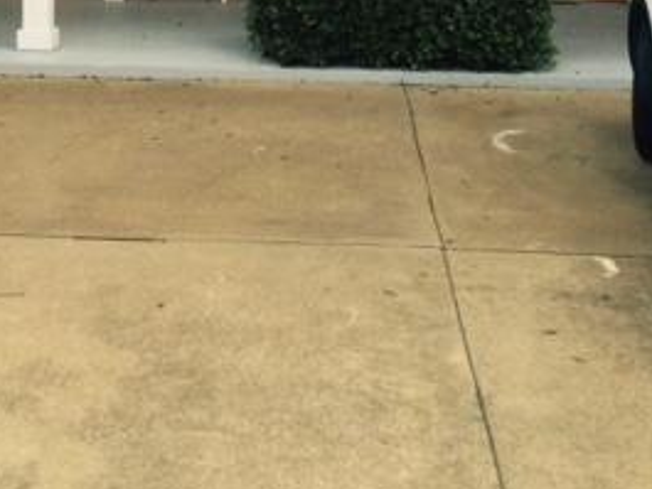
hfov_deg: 27.7
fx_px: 1319
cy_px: -86
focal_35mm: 70
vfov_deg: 19.8
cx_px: 261
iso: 32
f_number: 2.2
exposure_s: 1/651
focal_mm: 4.15
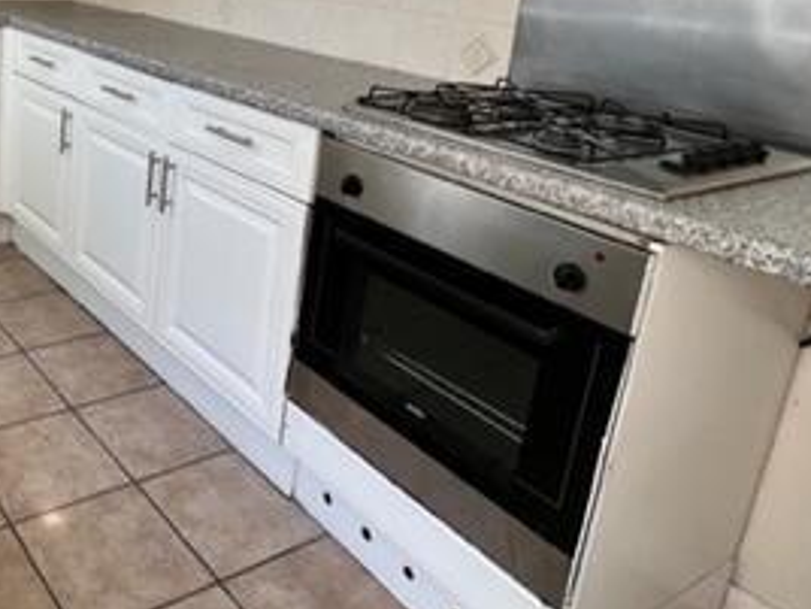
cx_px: 73
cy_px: 106
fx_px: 726
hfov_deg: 51.2
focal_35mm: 31
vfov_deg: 43.0
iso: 40
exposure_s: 1/99
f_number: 1.8
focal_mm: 1.57
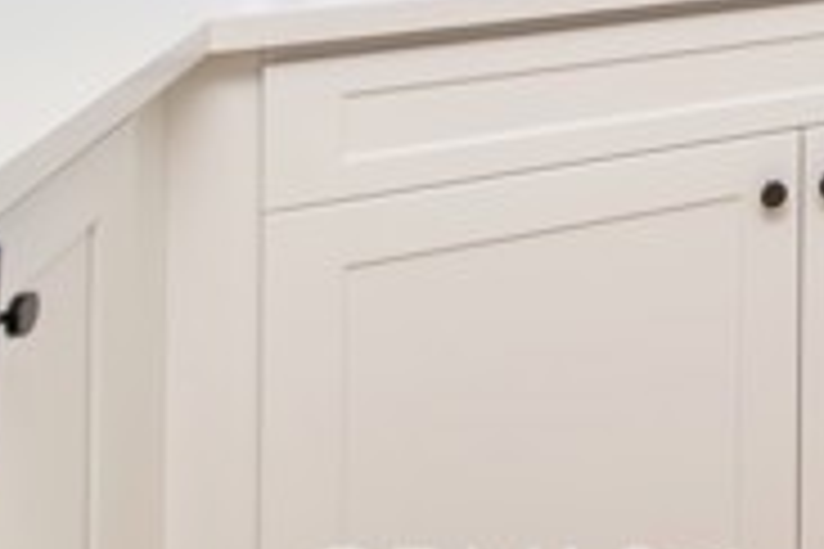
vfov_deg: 22.1
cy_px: -306
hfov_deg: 27.9
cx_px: 1225
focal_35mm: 49
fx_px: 1121
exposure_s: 1/125
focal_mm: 14
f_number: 5.6
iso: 200
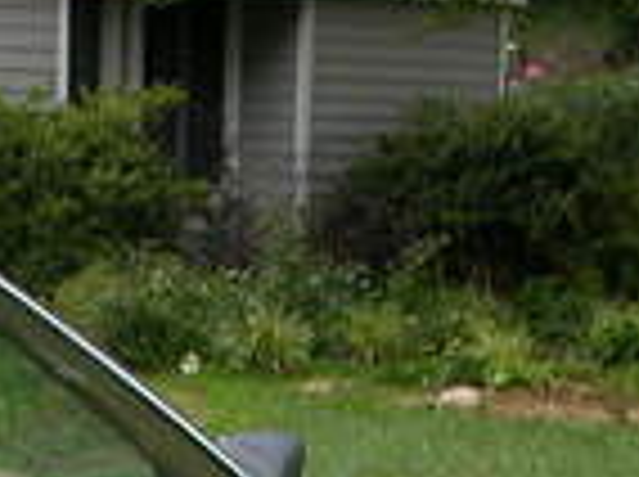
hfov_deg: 11.6
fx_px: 3078
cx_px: -153
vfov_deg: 8.4
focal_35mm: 167
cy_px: 986
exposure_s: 1/172
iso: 100
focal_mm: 5.6
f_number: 4.5
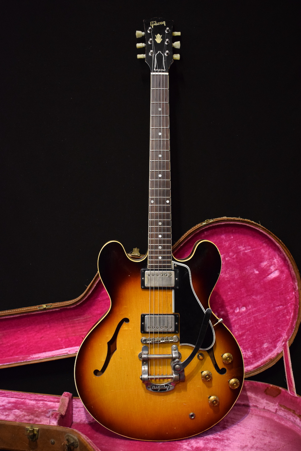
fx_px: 470
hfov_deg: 35.5
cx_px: 150
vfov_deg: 51.3
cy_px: 226
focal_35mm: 38
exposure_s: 1/30
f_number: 4
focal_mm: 25
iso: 2500
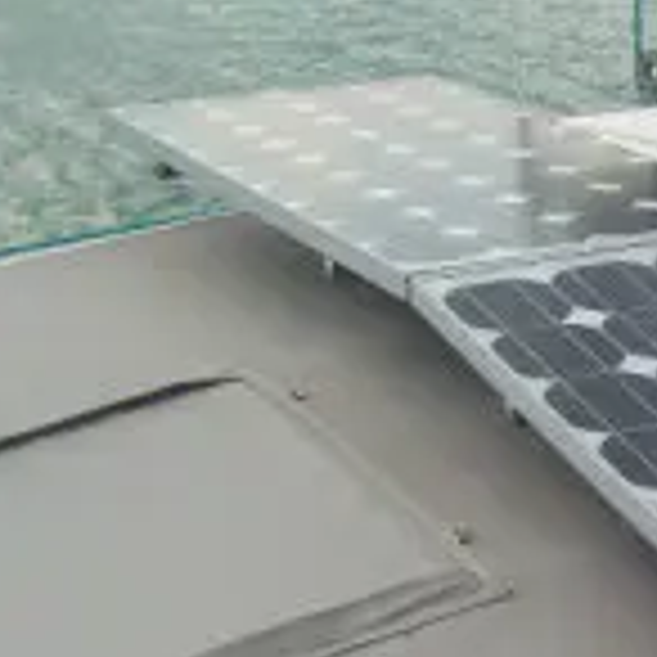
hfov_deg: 15.0
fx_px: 2341
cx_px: 952
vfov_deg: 15.9
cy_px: 434
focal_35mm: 109
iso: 100
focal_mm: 5.54
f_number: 5.24
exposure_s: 1/442
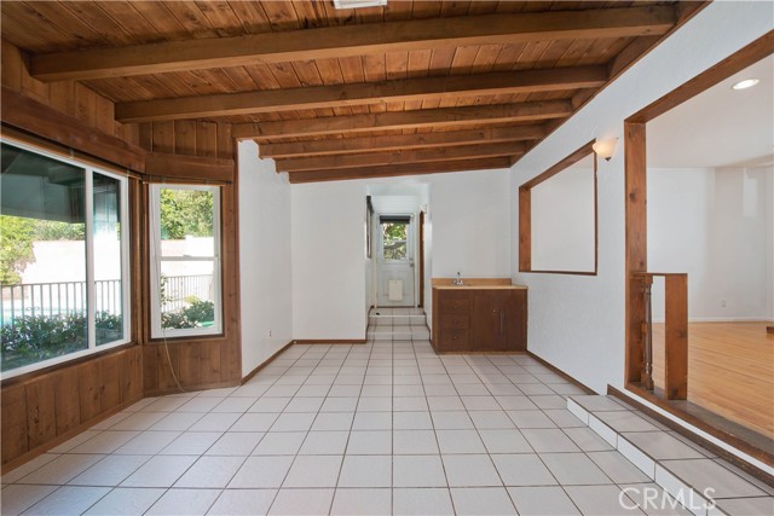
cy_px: 258
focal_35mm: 15
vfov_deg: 77.4
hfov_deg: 100.4
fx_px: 323
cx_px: 387
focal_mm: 15
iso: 400
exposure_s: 1/160
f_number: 6.3
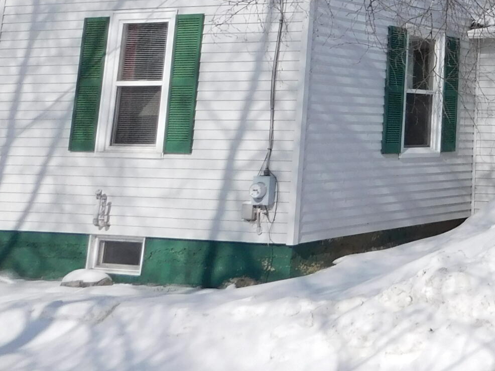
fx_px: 1001
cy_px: -88
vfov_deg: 19.6
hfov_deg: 24.0
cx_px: 665
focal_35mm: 70
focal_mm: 4
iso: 125
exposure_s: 1/1000
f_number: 6
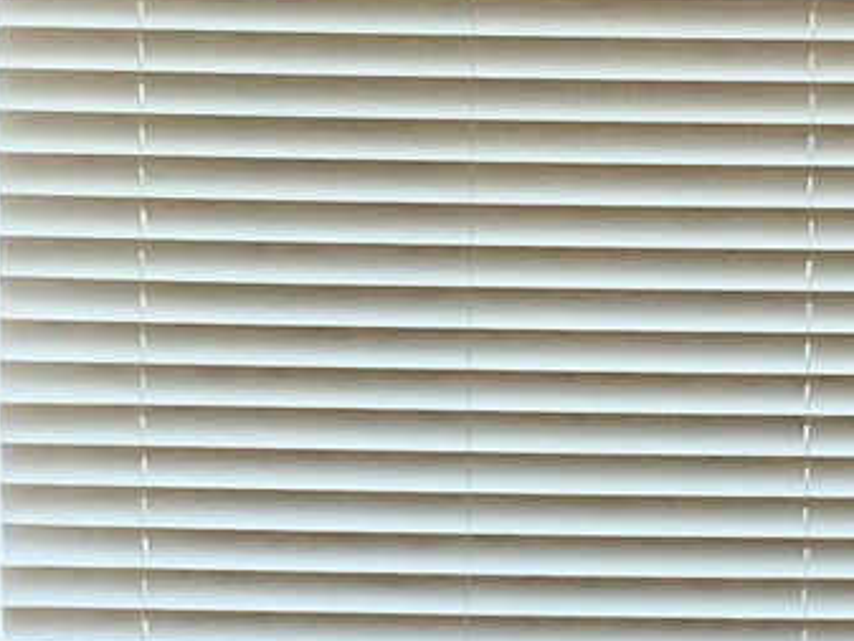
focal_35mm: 176
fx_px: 4344
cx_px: 682
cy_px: 631
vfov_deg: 8.4
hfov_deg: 11.2
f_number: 1.8
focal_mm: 3
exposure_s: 1/60
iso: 80
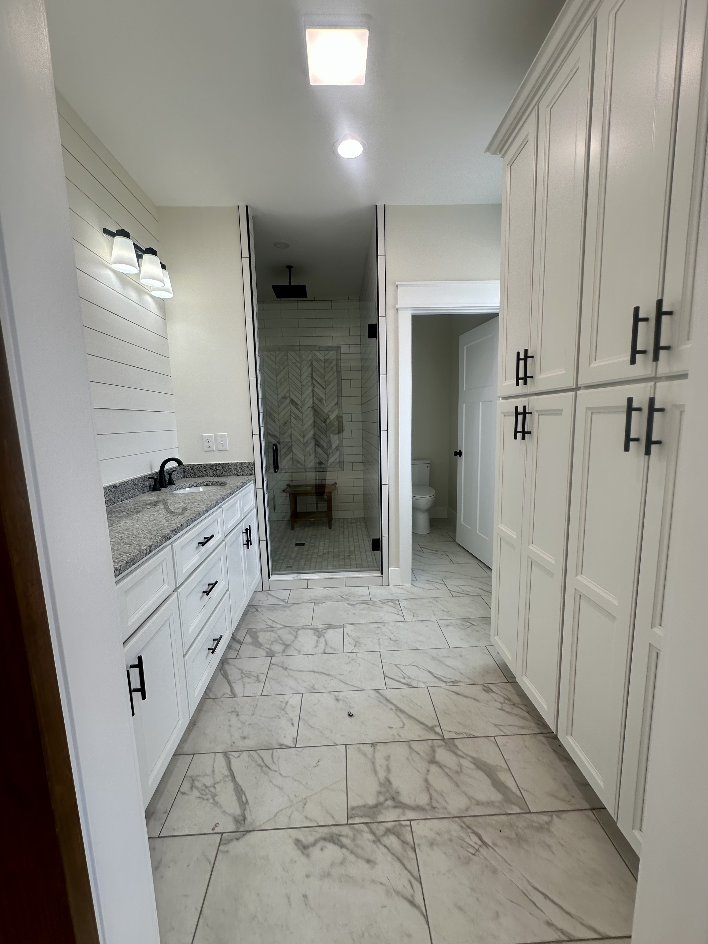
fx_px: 382
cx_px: 354
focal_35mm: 14
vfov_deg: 102.1
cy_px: 472
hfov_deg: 85.7
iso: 40
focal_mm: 2.22
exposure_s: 1/123
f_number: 2.2
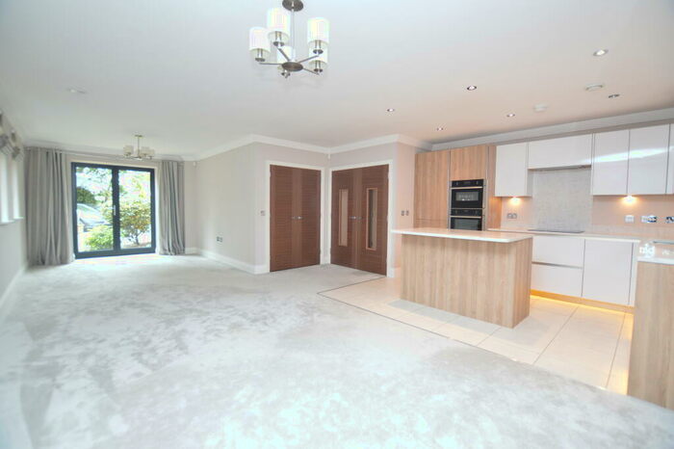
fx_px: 281
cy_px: 224
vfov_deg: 77.3
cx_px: 337
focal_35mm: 15
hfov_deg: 100.4
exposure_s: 1/60
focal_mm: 10
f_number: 4
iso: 400
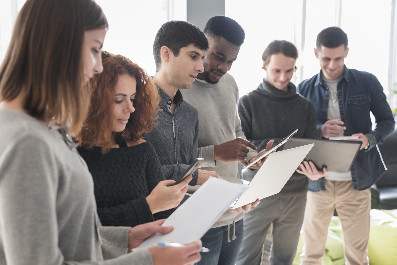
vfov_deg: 27.0
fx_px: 551
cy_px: 132
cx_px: 198
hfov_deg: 39.6
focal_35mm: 50
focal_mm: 50
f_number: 3.2
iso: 400
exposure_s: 1/100
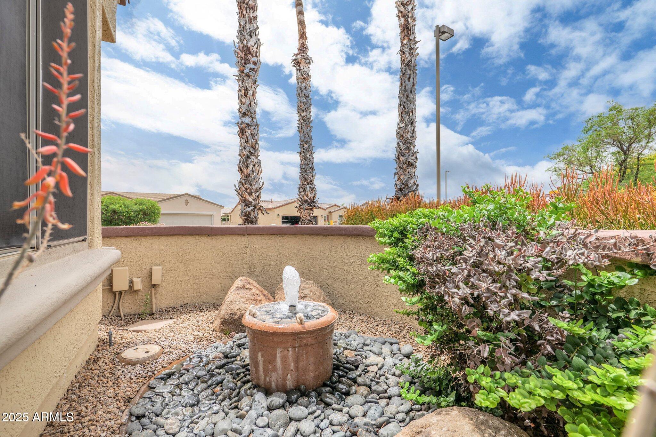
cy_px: 218
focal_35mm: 16
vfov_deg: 73.8
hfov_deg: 96.7
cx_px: 328
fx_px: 292
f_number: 5.6
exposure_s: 1/640
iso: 125
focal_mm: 16
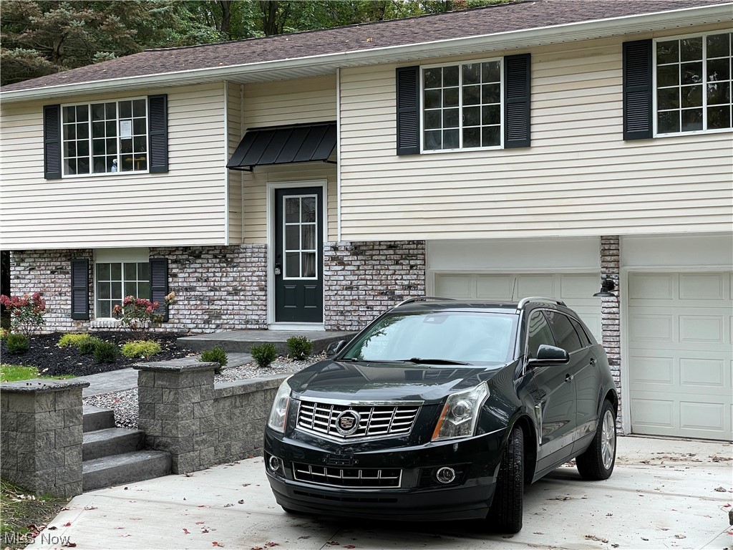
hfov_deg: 36.8
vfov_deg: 28.0
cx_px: 366
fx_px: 1101
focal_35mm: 52
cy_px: 275
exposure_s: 1/99
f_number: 2
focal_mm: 6
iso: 40
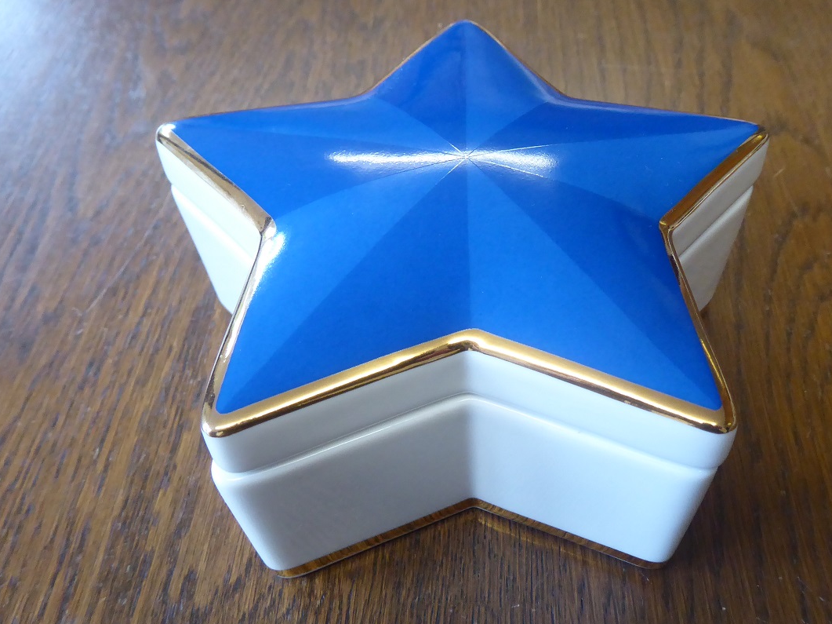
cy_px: 360
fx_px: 793
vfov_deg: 42.8
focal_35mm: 33
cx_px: 482
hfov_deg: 55.1
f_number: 3.3
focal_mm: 4.3
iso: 400
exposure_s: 1/50
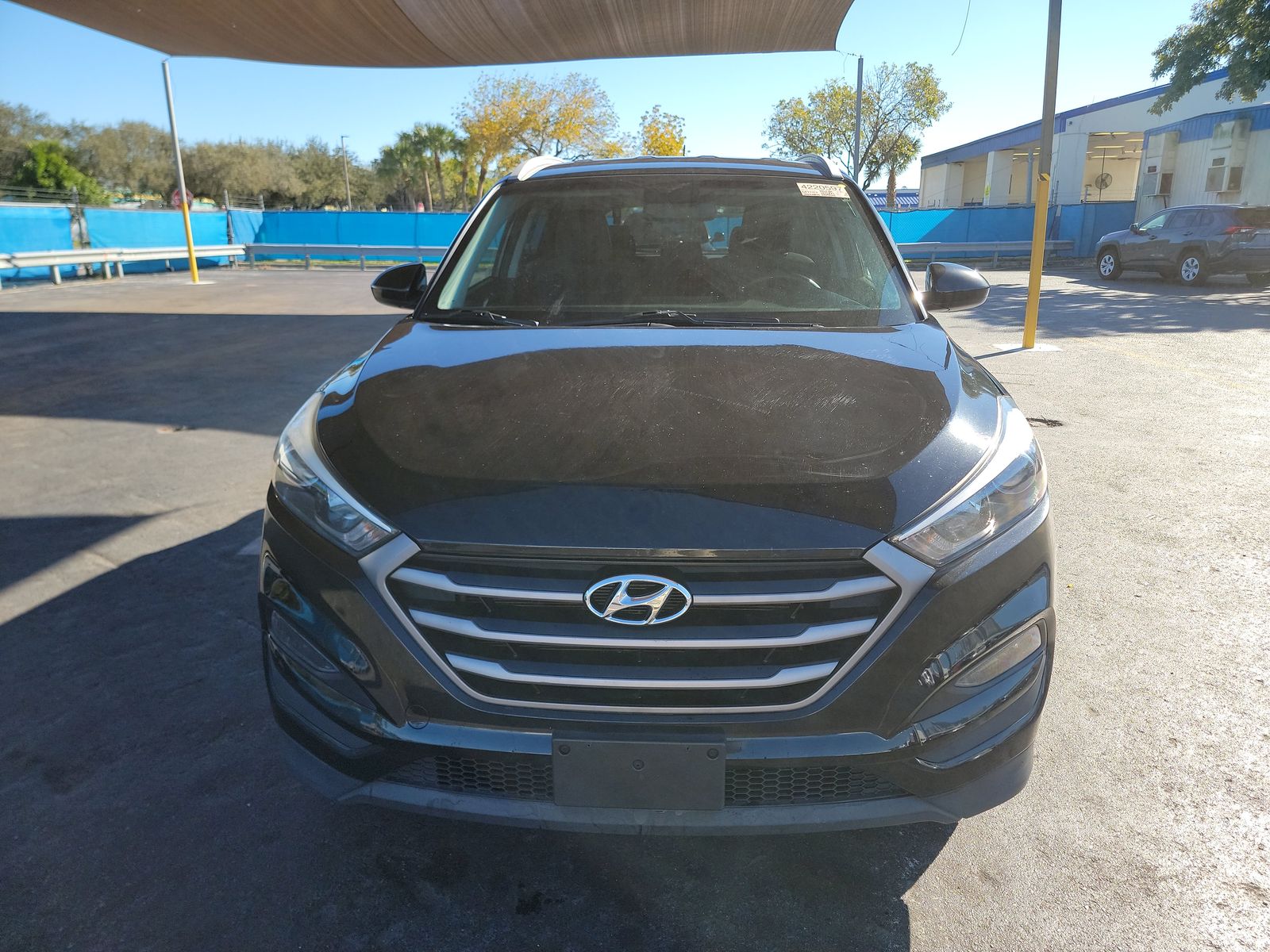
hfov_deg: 71.6
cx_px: 635
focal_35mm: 24
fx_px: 881
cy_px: 476
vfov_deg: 56.8
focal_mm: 6.7
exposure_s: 1/422
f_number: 1.8
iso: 50
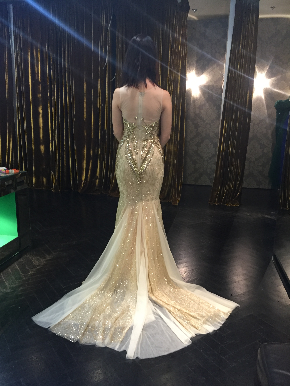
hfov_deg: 48.2
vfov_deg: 61.7
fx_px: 324
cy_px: 193
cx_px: 145
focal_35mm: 29
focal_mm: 4.15
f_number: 2.2
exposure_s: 1/33
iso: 200
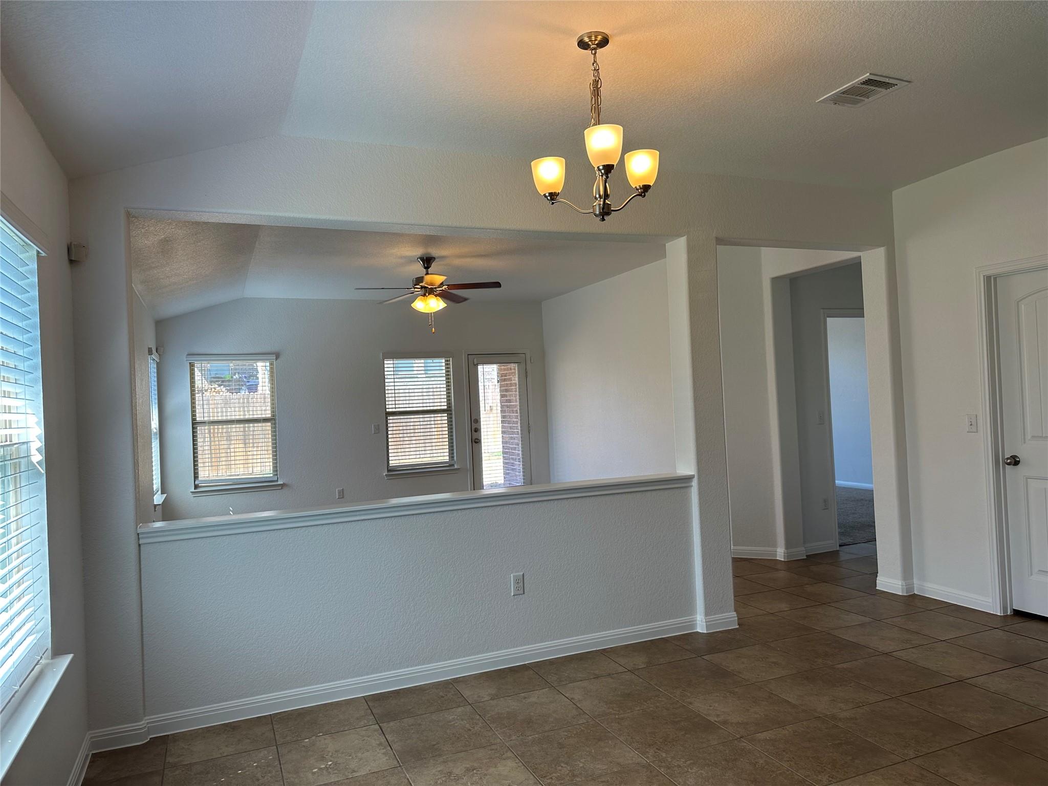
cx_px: 524
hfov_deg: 71.6
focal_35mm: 24
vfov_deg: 56.8
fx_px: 727
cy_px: 393
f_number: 1.78
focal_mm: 6.86
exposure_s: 1/173
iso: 80
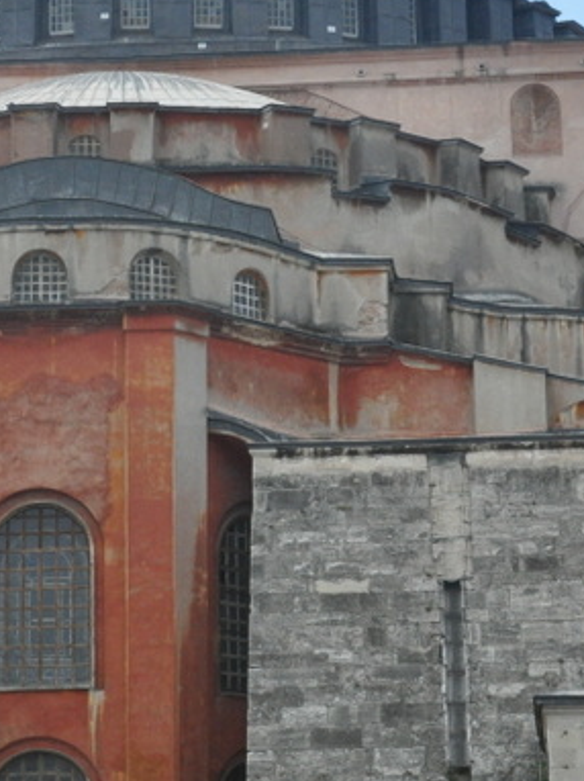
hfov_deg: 10.9
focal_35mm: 135
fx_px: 3047
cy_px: 321
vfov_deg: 14.6
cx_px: 155
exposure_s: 1/320
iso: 800
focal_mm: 35
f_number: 18
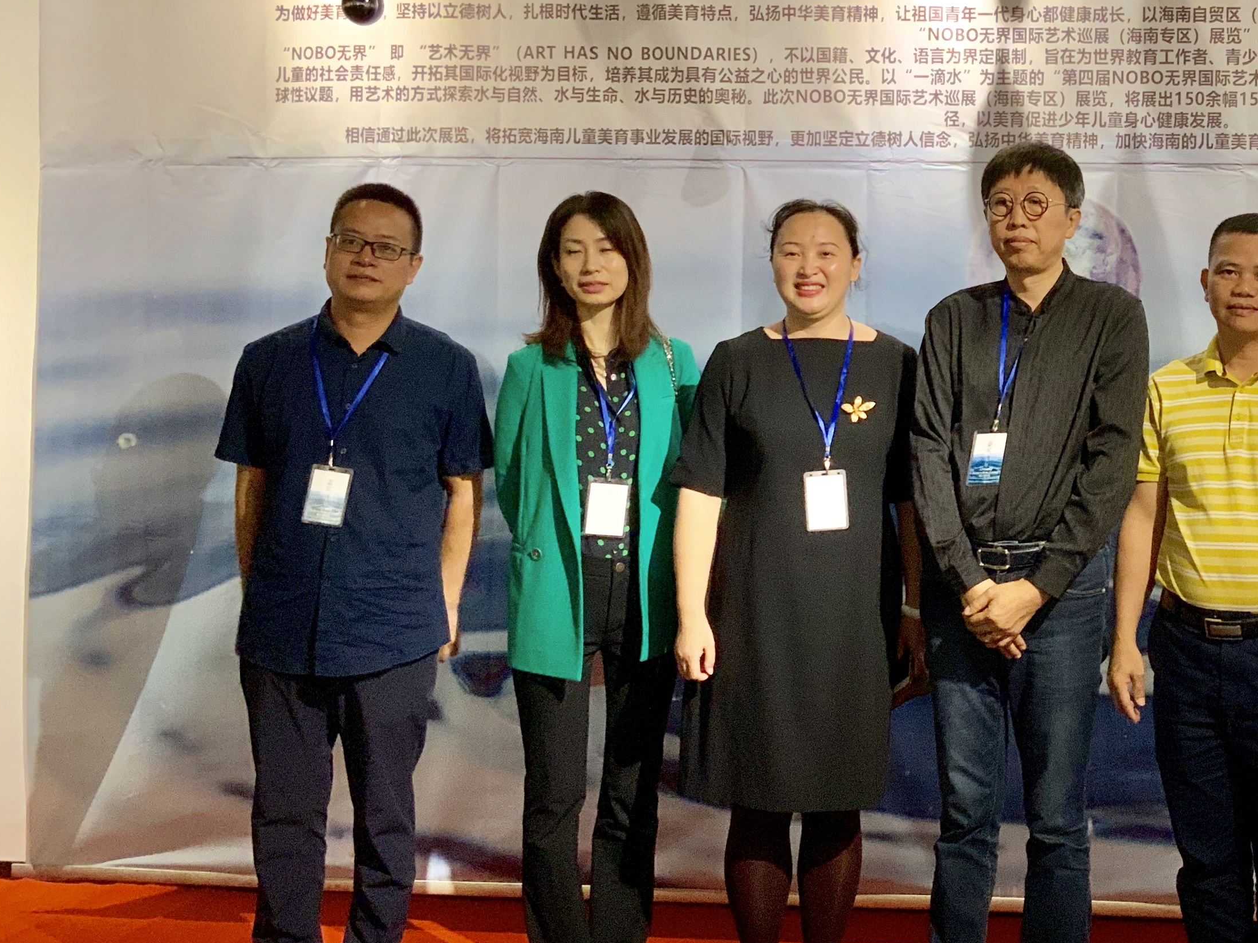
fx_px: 1926
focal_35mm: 53
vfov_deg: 27.5
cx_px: 1078
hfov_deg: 34.6
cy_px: 368
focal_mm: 3
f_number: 1.8
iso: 250
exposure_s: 1/60
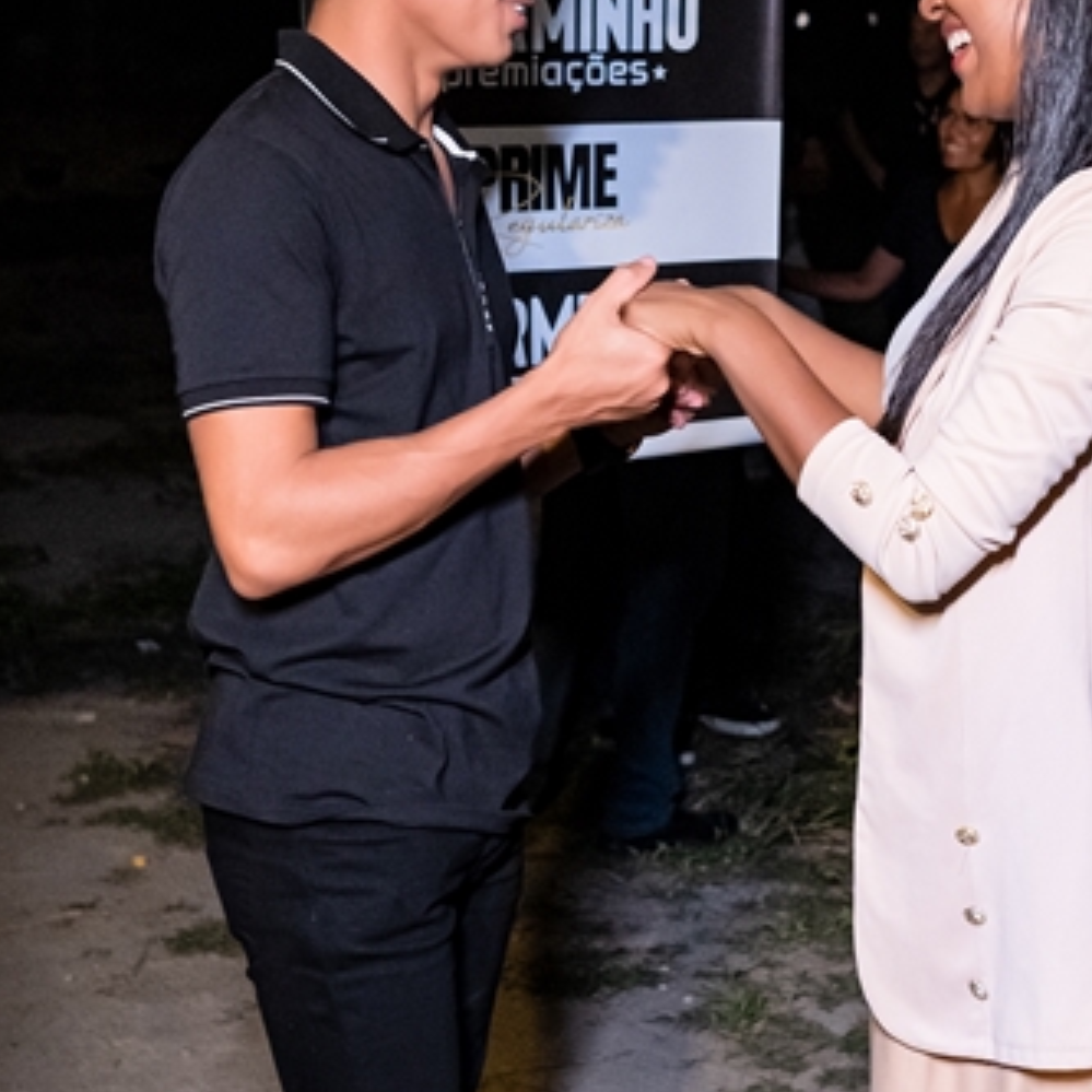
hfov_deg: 25.2
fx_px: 2427
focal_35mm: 68
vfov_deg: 25.3
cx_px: 758
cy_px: 395
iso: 2500
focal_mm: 24
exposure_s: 1/250
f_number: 2.8
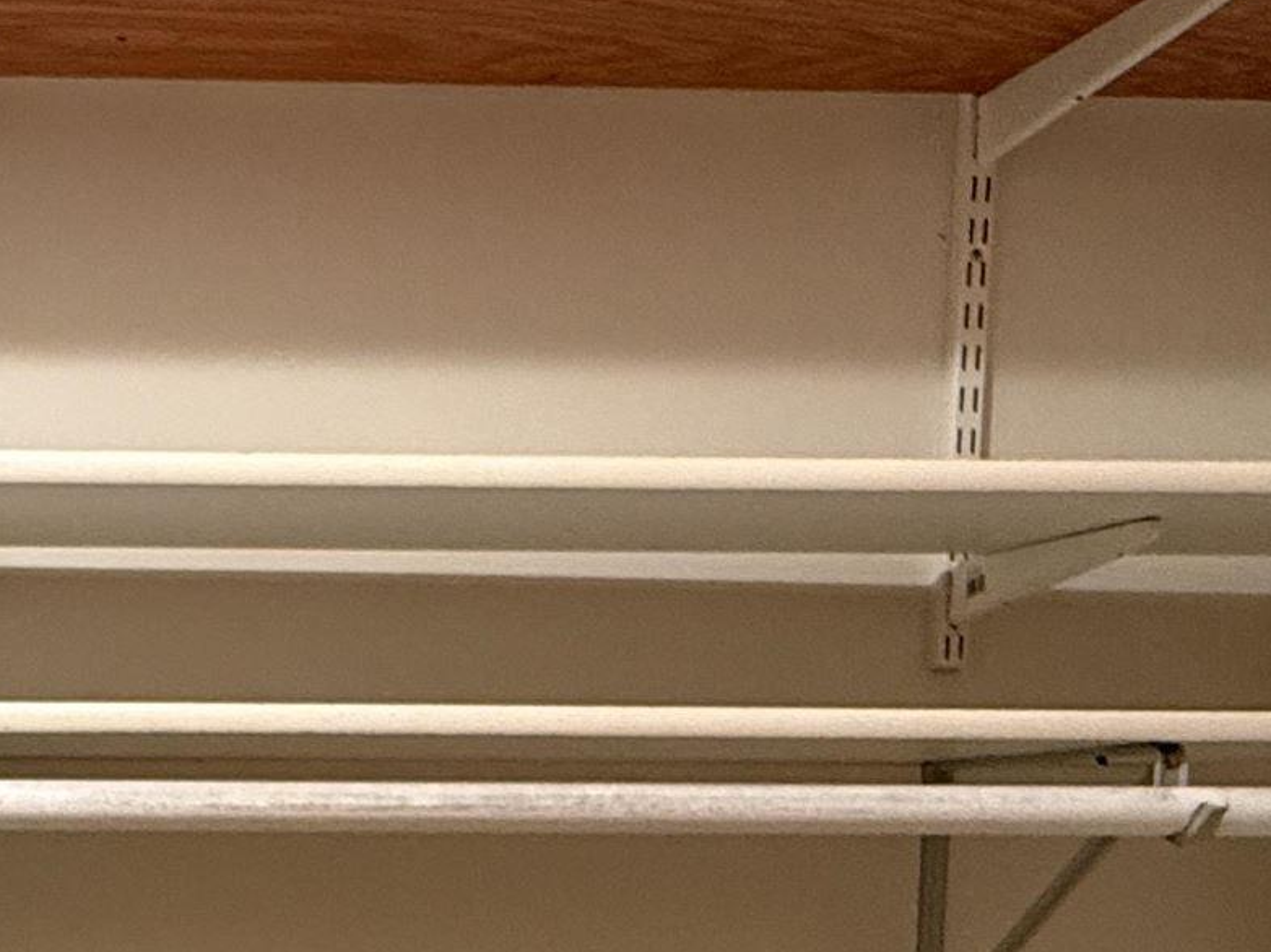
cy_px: 1045
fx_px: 2019
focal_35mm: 55
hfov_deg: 31.2
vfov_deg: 24.7
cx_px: -119
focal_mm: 2.22
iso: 320
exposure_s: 1/60
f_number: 2.2
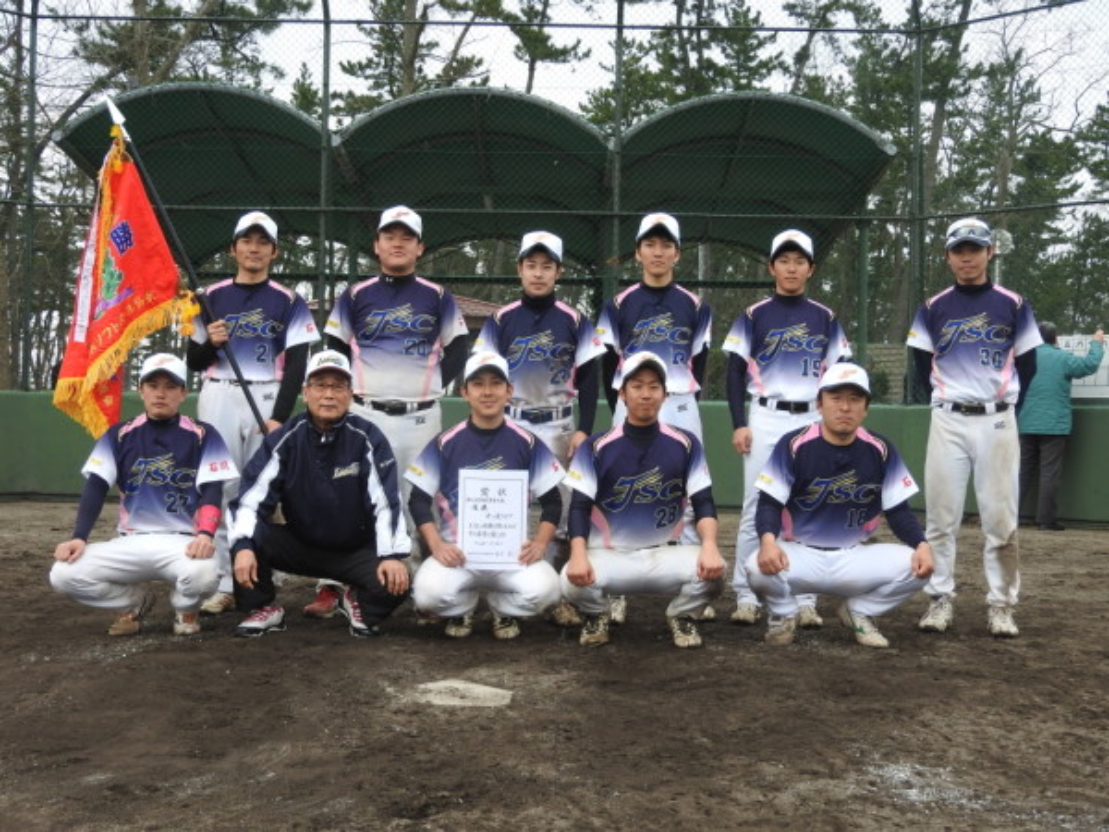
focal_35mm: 45
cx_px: 554
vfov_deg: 32.2
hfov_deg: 42.1
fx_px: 1442
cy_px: 416
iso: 100
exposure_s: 1/200
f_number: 4
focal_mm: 8.1
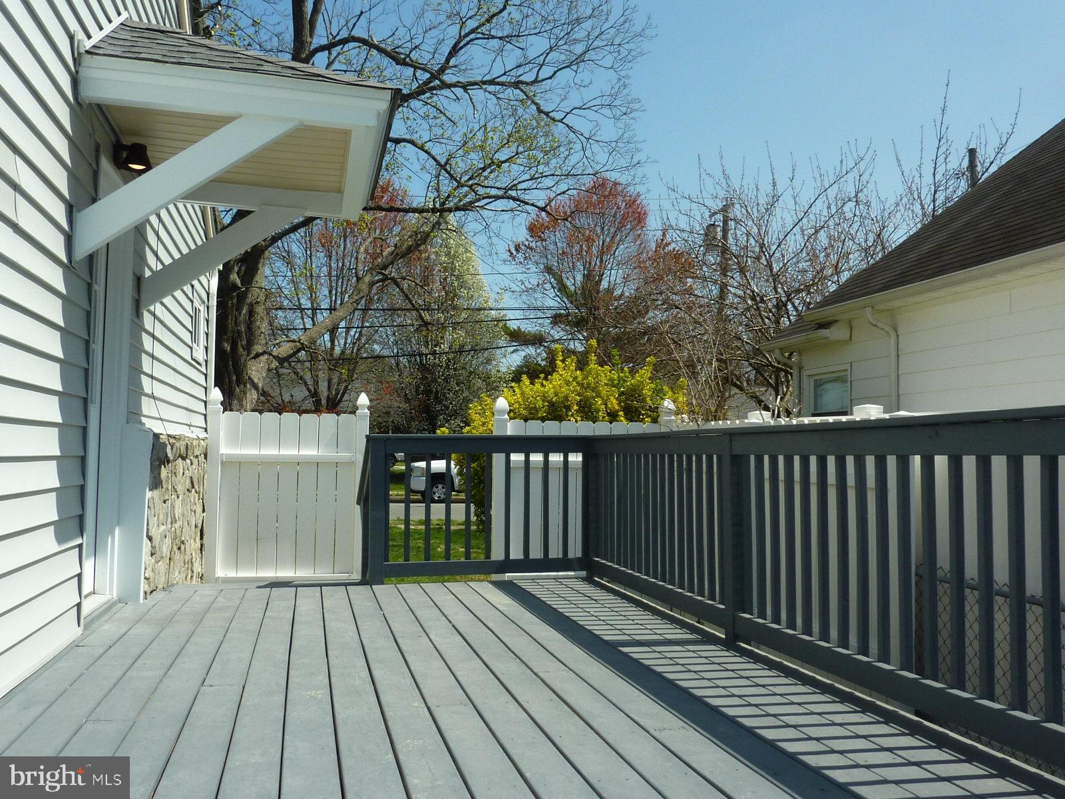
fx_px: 954
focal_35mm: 31
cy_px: 400
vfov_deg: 45.4
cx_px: 532
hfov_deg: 58.4
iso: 100
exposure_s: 1/400
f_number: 5.6
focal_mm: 4.1
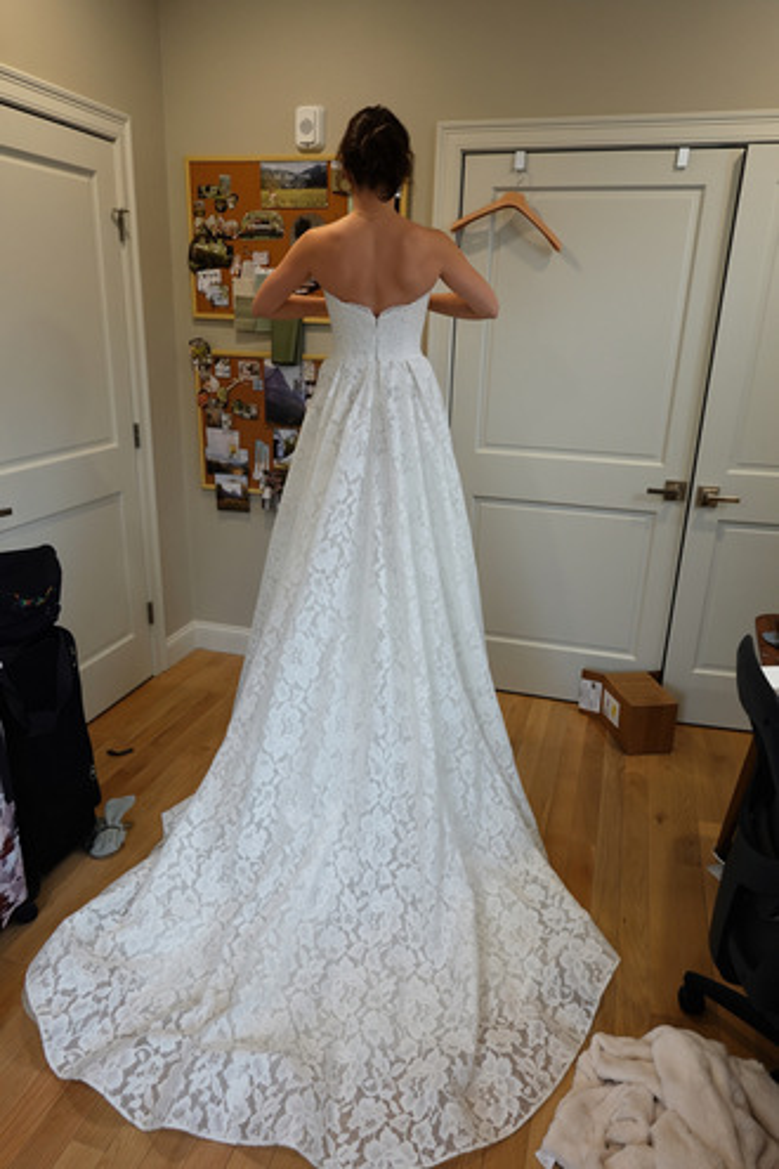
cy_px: 584
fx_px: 779
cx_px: 390
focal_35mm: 24
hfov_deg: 53.1
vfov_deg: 73.7
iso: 125
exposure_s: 1/30
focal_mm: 9
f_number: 2.8
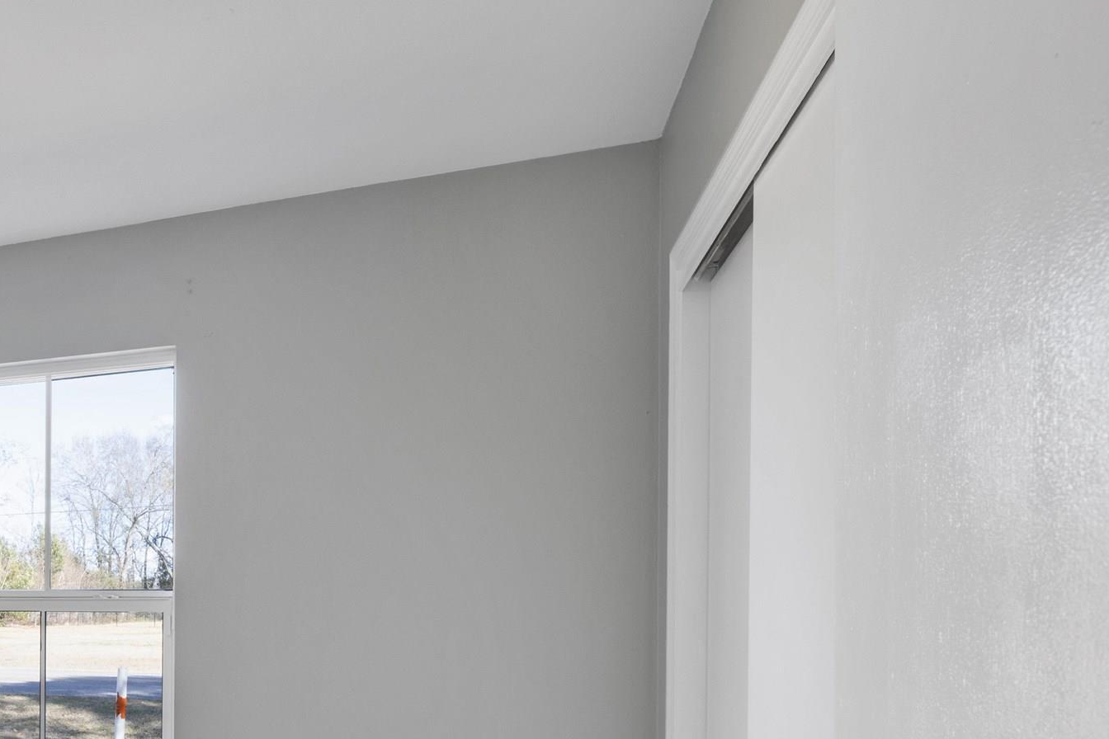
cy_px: 600
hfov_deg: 48.3
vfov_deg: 39.4
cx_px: -2
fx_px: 986
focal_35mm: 32
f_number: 11
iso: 400
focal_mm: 14
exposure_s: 1/13
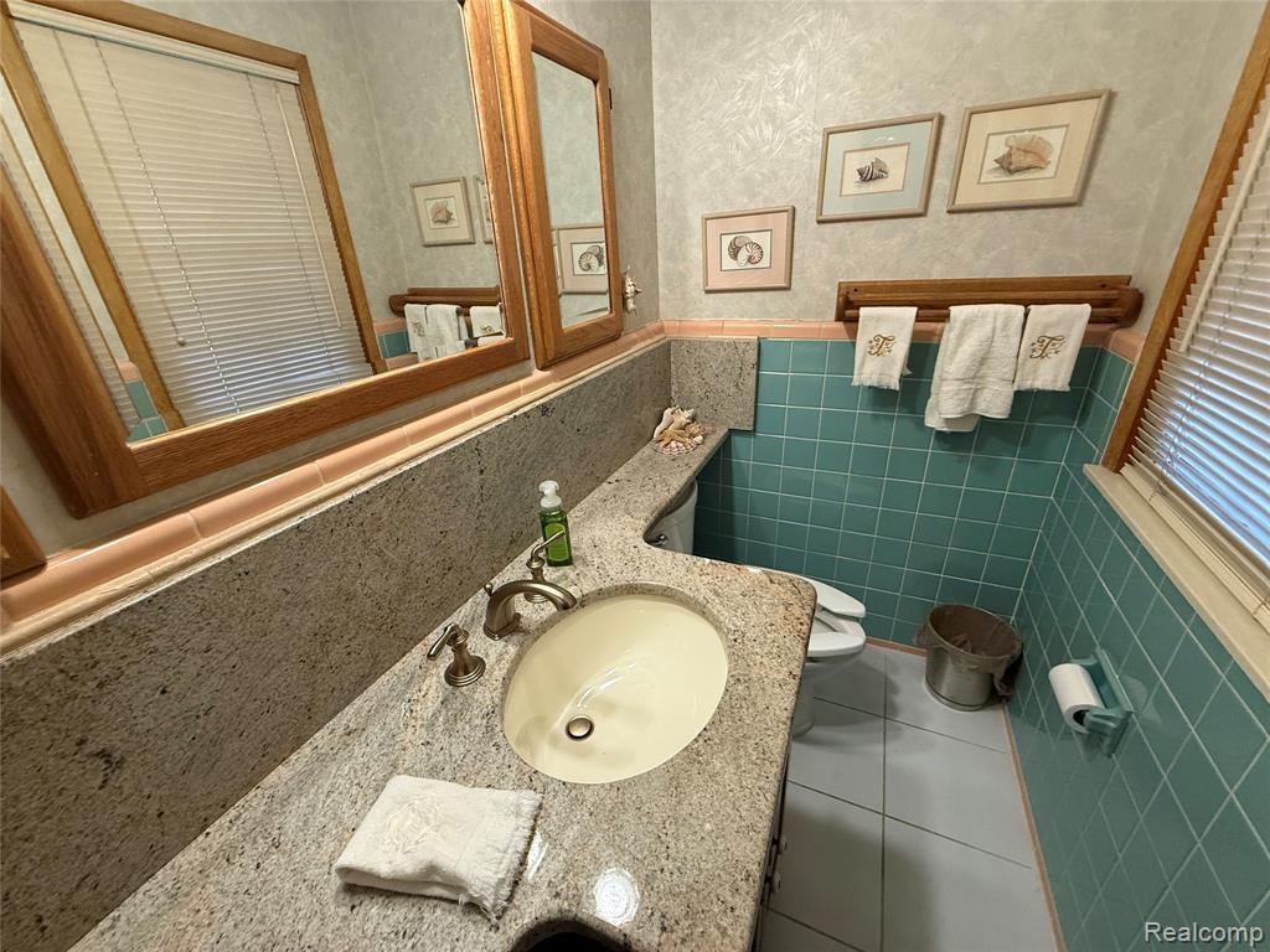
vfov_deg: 85.7
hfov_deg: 102.1
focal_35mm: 14
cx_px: 635
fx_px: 514
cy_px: 476
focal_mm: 2.22
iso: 400
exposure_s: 1/60
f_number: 2.2
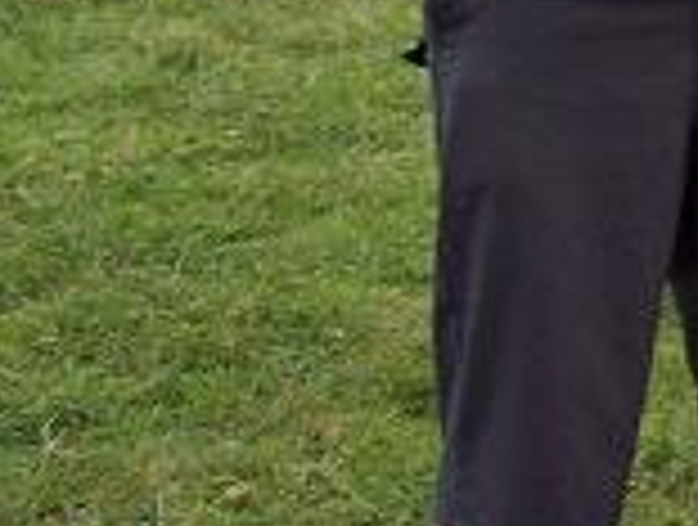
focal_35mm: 177
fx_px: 3577
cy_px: -218
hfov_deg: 9.9
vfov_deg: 8.3
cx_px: 1639
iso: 80
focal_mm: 6
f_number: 2.7
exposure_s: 1/209
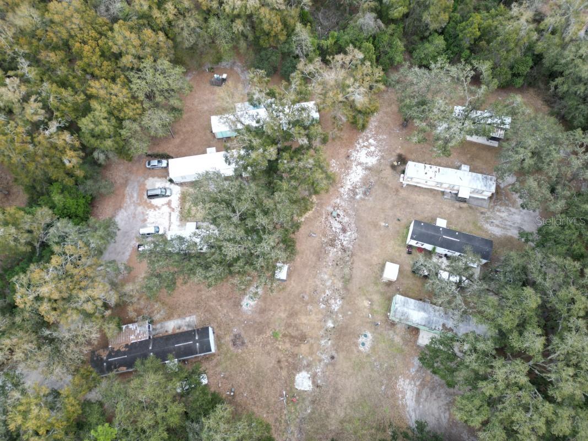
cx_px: 294
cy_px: 220
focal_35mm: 24
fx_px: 408
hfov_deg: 71.6
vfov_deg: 56.8
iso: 110
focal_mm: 6.72
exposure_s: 1/500
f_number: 1.7
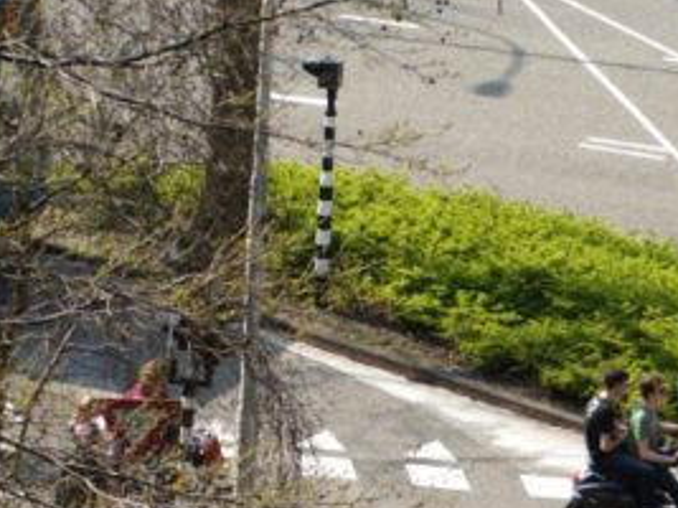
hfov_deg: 8.7
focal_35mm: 227
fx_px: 4444
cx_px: 693
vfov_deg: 6.5
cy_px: 420
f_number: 6.3
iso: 100
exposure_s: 1/160
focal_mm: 70
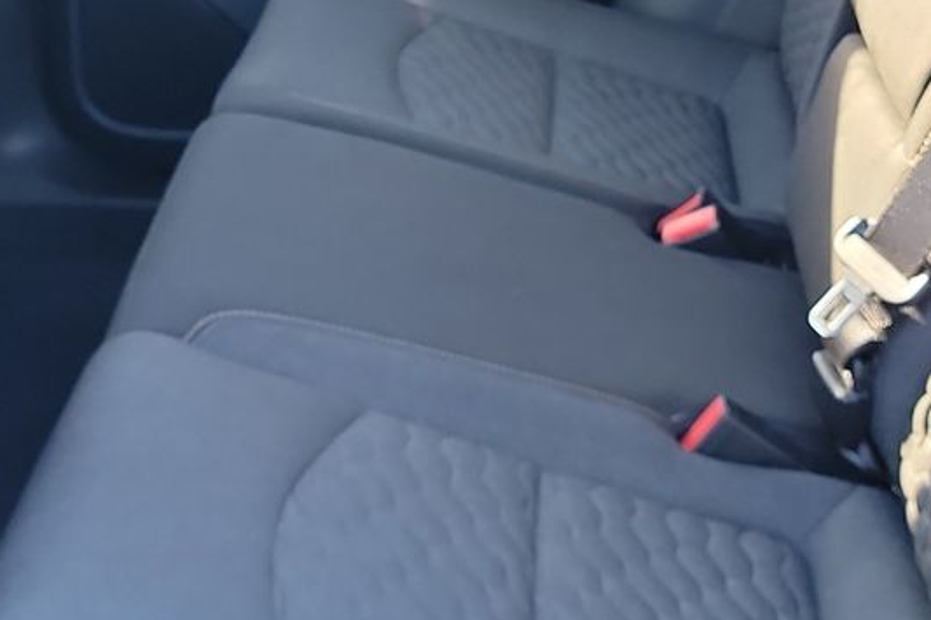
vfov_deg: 18.0
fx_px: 1939
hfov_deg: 27.0
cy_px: 110
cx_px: 428
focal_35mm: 75
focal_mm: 6.7
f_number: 1.8
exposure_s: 1/59
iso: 367
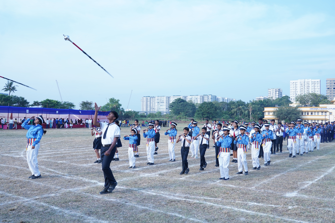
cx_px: 168
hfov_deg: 57.2
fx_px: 307
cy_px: 112
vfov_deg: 40.0
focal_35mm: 33
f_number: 6.3
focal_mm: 33
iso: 320
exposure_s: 1/250
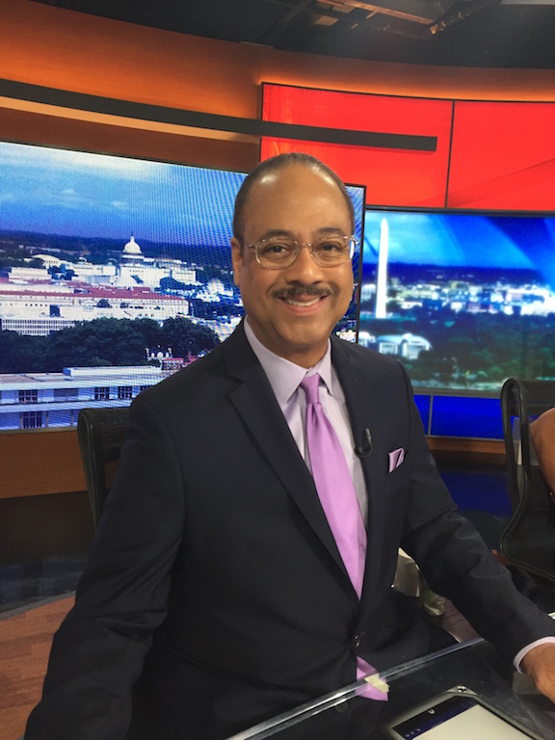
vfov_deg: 61.7
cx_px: 278
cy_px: 370
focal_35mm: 29
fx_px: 620
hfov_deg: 48.2
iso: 50
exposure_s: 1/30
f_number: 2.2
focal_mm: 4.15
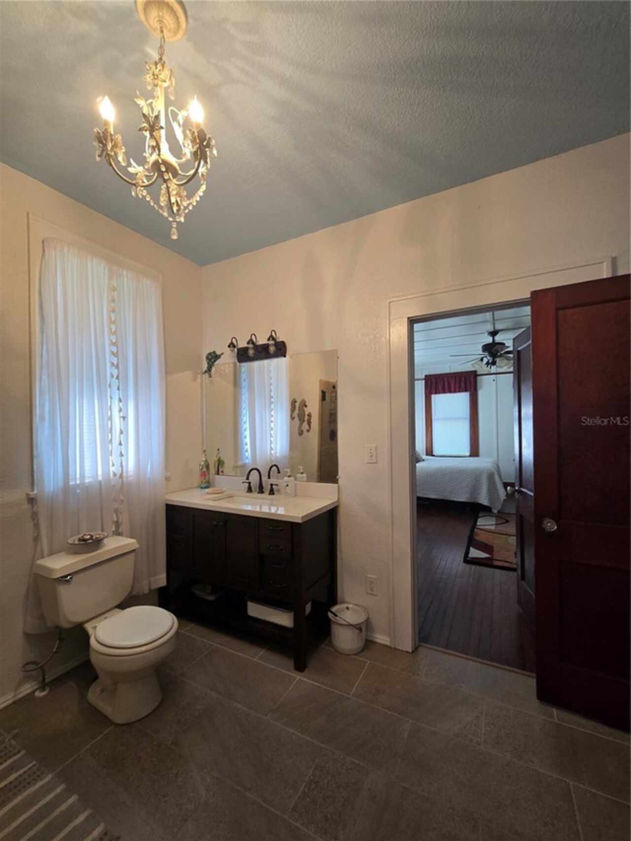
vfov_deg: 106.2
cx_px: 316
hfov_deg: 89.9
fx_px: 316
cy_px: 420
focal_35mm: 13
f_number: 2.2
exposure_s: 1/60
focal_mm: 2.2
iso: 160
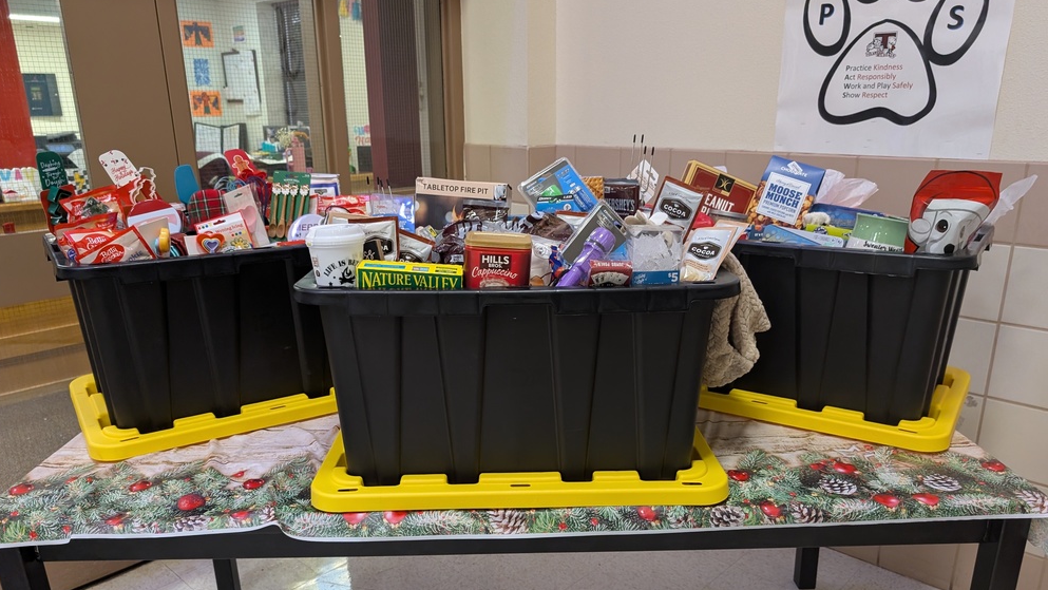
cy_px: 342
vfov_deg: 42.8
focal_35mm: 27
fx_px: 750
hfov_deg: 69.8
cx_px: 525
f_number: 1.68
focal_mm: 6.9
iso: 443
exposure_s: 1/120
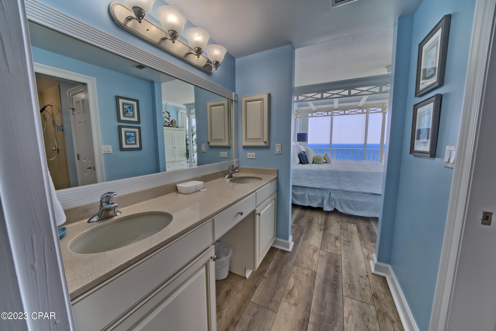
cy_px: 166
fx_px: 165
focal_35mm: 12
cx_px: 248
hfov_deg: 112.6
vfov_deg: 90.0
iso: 160
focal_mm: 12
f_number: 13
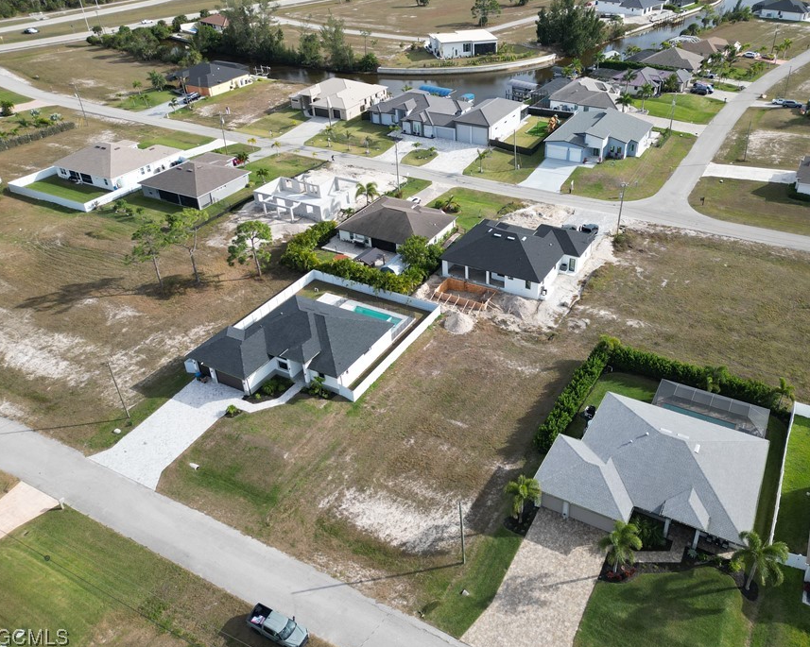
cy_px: 296
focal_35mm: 28
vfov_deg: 51.4
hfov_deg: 62.0
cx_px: 462
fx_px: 671
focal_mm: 6.72
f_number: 1.7
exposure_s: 1/2000
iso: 130
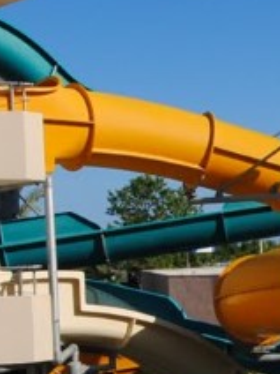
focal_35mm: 78
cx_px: 295
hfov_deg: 18.3
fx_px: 841
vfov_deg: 24.5
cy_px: 312
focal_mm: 10
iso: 100
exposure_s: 1/200
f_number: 11
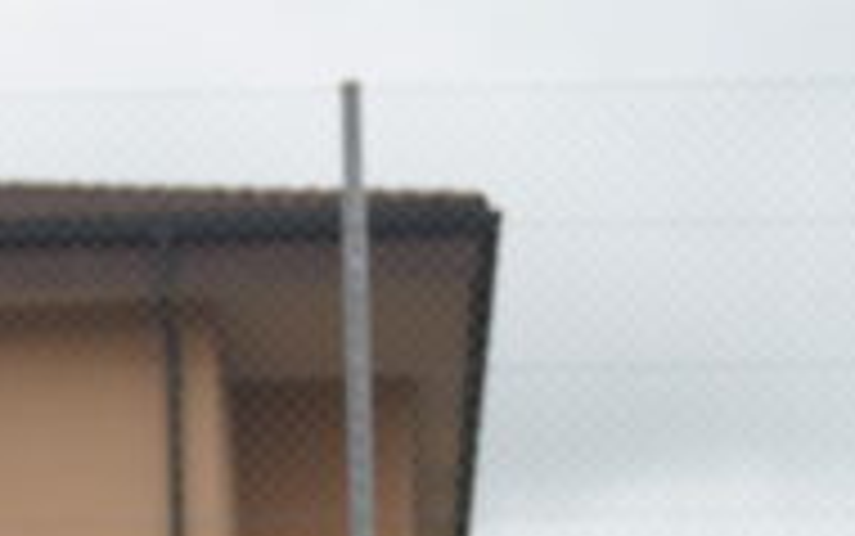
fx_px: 4261
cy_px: 899
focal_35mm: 183
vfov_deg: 7.0
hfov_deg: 11.4
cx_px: 189
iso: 100
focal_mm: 35
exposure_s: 1/250
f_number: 5
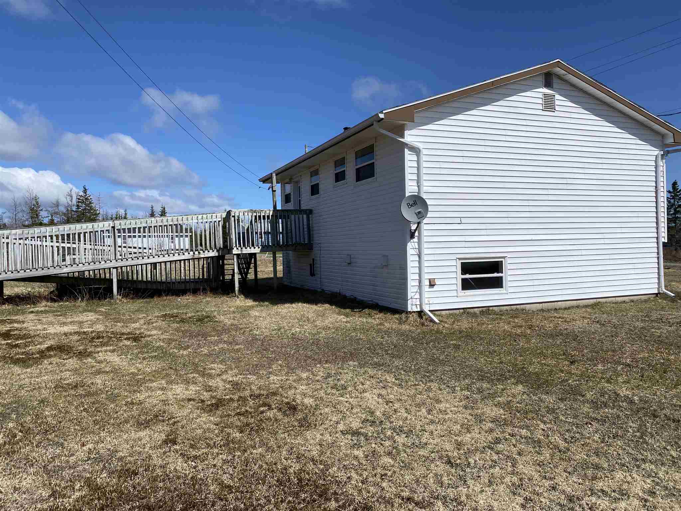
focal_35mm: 26
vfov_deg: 53.1
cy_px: 256
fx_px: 511
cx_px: 340
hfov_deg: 67.3
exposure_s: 1/5747
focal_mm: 4.25
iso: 32
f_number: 1.8
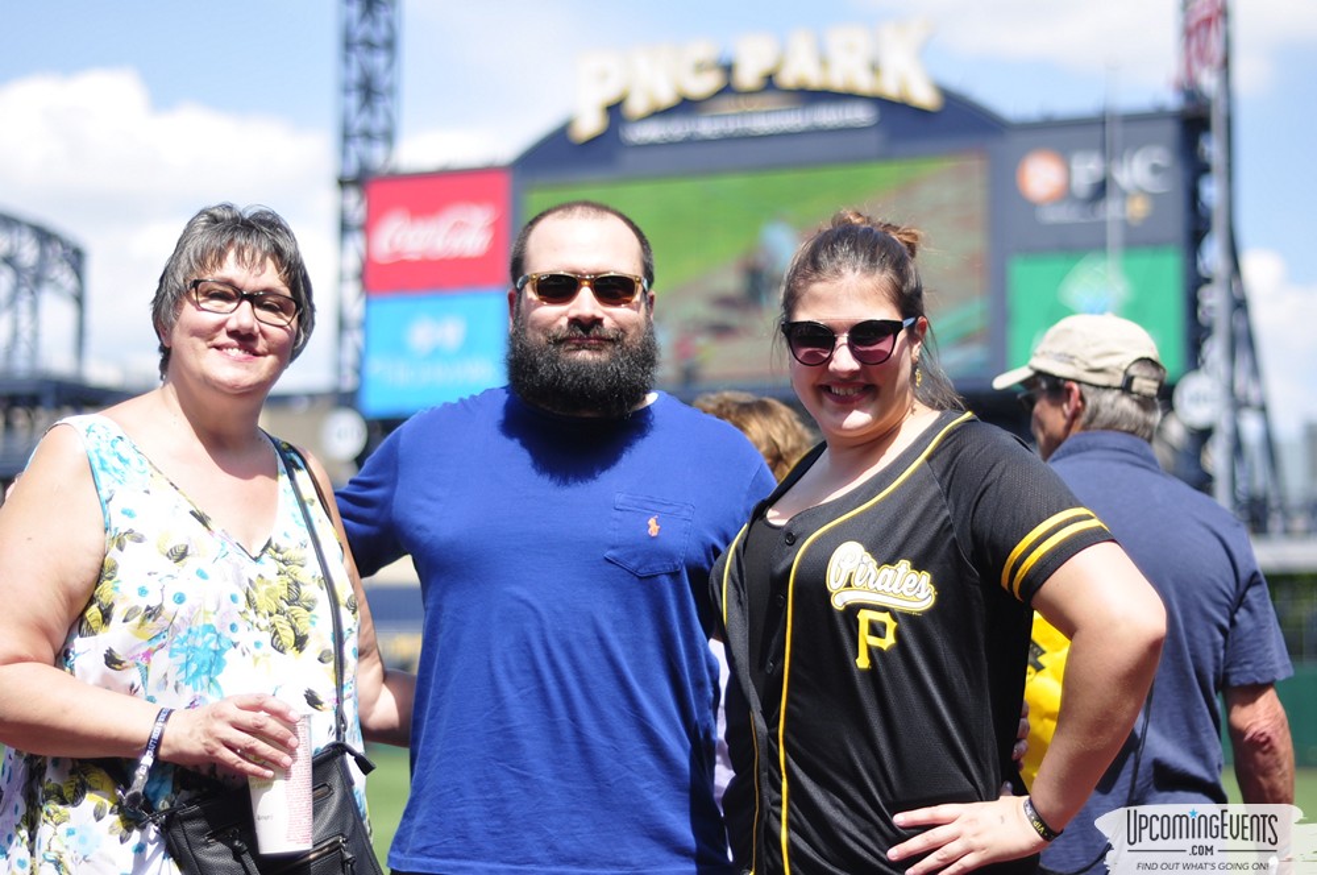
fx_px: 2740
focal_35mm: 75
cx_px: 658
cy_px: 438
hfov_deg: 27.0
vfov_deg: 18.1
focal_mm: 50
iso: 200
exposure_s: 1/4000
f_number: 1.8
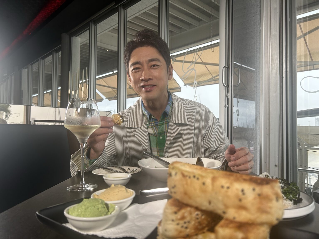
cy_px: 120
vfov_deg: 53.1
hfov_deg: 67.3
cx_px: 160
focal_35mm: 26
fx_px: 240
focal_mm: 5.7
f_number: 1.5
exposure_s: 1/109
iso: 32
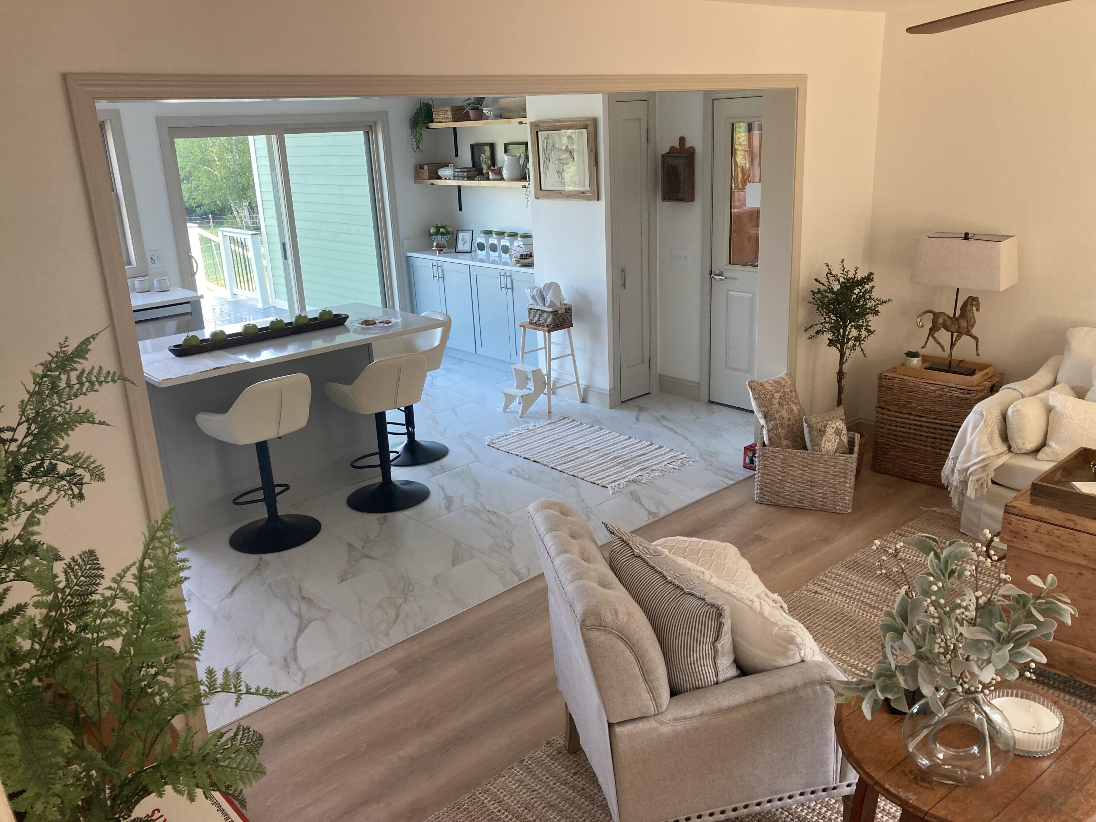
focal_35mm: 28
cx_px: 548
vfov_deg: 49.7
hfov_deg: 63.4
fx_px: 887
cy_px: 411
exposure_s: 1/73
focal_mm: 3.99
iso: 80
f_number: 1.8
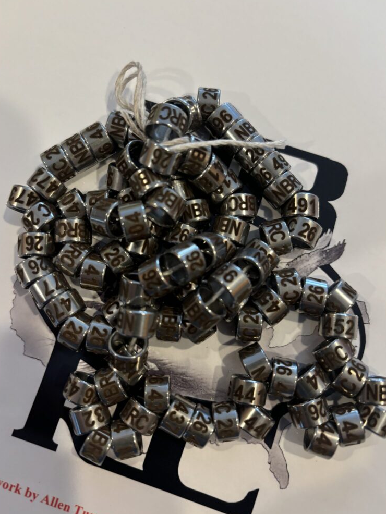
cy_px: 252
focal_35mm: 27
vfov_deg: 65.3
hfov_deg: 51.4
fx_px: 401
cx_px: 193
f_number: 1.6
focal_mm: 5.96
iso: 160
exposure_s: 1/60
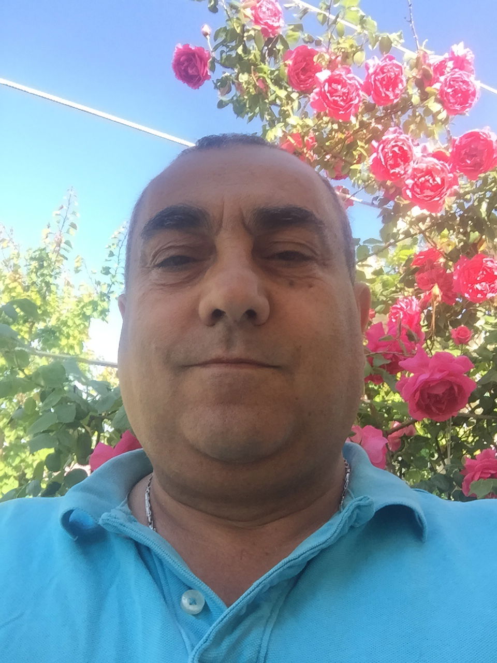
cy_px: 332
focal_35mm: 31
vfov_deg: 58.4
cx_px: 248
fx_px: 593
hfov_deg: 45.4
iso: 32
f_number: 2.2
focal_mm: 2.65
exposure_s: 1/115
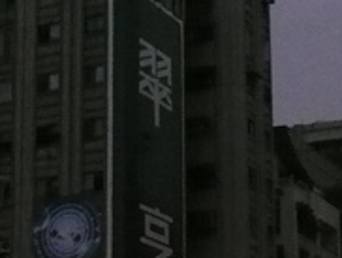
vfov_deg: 10.2
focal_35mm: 145
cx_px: -51
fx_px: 1434
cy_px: 230
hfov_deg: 13.3
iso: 400
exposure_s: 1/30
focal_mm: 4.7
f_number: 2.8
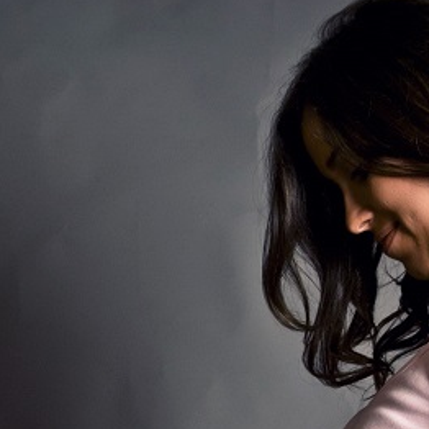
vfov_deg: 15.0
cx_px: 186
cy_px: 444
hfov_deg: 15.3
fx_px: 1598
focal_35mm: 114
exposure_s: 1/125
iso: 200
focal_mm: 26
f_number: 5
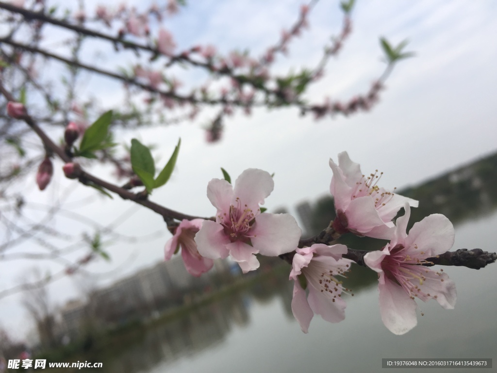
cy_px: 186
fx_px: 416
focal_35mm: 29
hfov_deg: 61.7
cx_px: 248
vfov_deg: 48.2
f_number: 2.2
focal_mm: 4.15
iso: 32
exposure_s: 1/1582
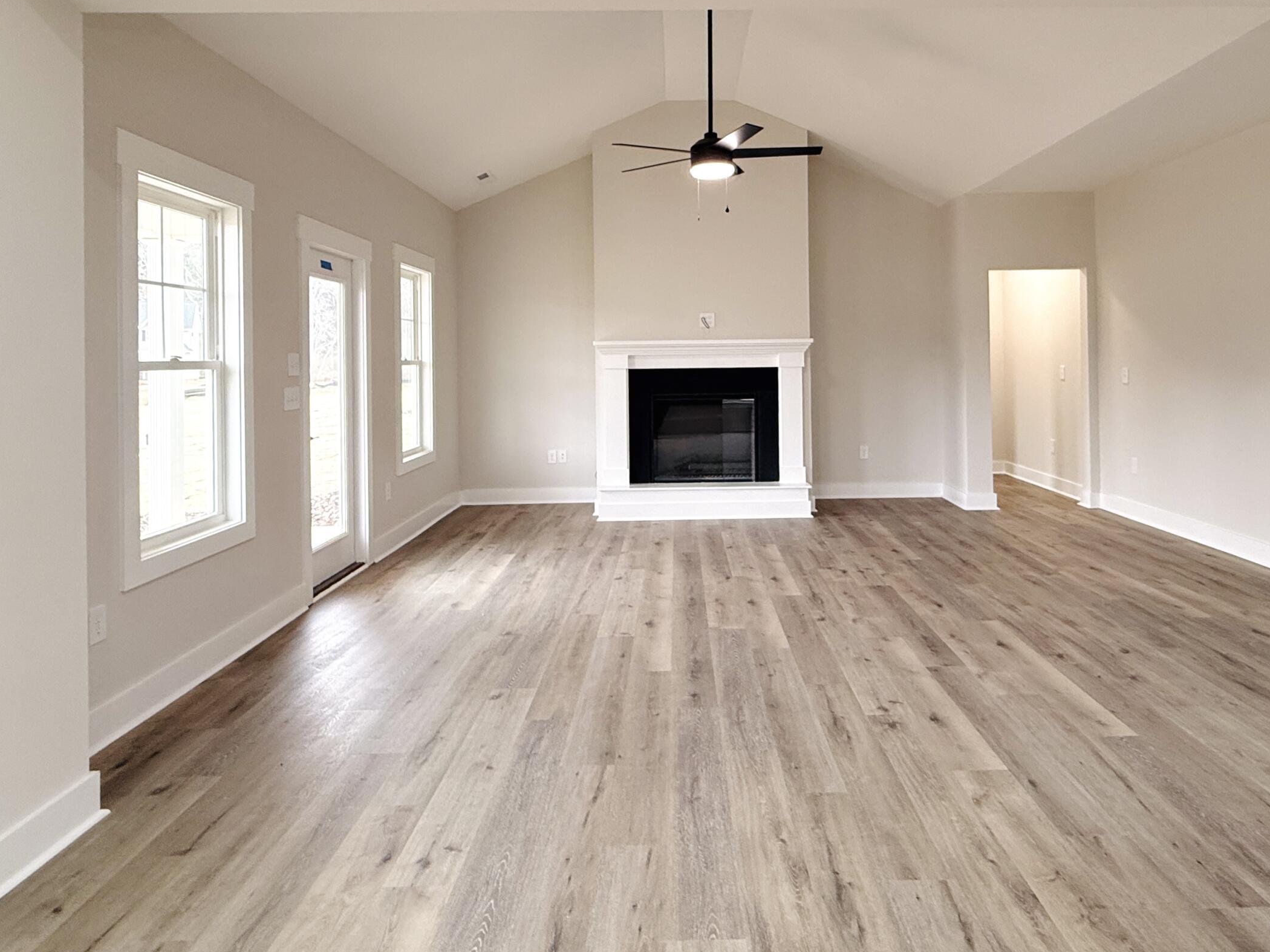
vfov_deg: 64.9
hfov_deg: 81.1
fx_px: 734
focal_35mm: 20
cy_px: 352
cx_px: 739
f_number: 2.2
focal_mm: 2.22
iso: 200
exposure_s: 1/120
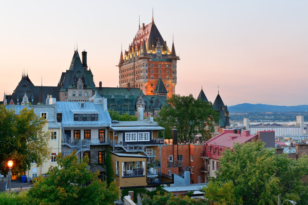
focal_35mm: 48
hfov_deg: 41.1
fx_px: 411
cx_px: 154
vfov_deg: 28.1
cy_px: 102
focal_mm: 48
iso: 200
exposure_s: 1/3
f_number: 8
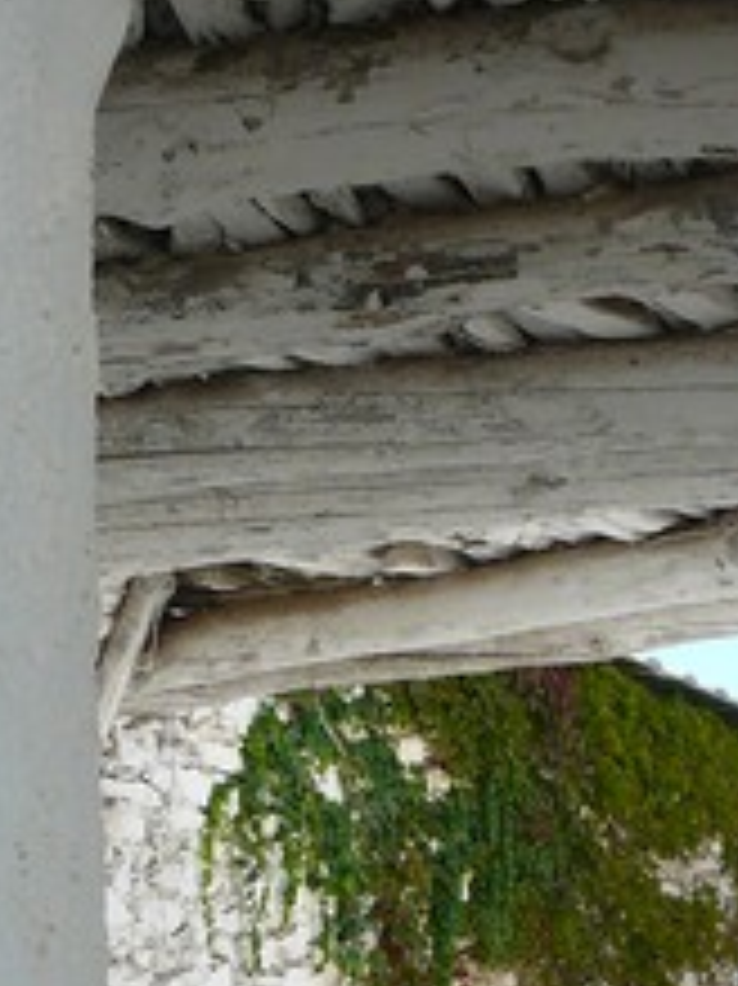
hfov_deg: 12.2
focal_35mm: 120
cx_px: 738
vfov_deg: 15.3
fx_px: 3414
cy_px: 1436
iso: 100
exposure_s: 1/125
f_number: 4
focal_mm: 7.4
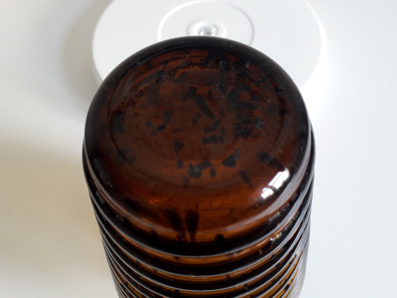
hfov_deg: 65.3
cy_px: 149
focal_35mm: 27
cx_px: 198
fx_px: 310
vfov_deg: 51.4
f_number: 1.9
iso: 160
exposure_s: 1/50
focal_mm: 3.6
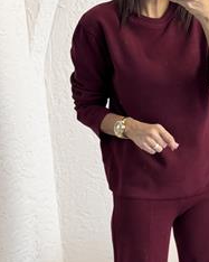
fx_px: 805
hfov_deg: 14.6
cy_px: 227
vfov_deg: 18.2
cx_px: 198
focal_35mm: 104
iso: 100
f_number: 1.78
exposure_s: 1/109
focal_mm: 6.76
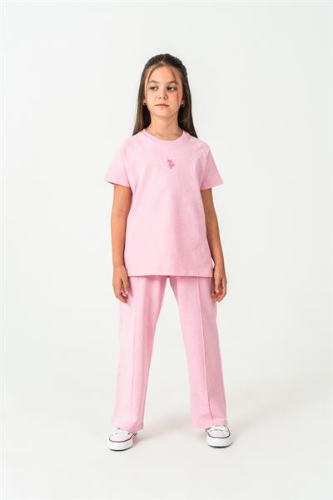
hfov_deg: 19.5
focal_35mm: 70
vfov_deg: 28.8
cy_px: 250
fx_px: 971
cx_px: 166
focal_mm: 70
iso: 160
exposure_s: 1/125
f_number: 8
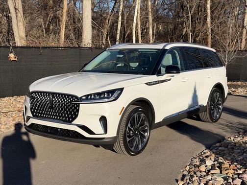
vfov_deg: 30.3
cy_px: 92
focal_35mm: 48
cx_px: 124
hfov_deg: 39.7
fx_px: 343
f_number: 1.78
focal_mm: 6.76
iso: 64
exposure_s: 1/6536
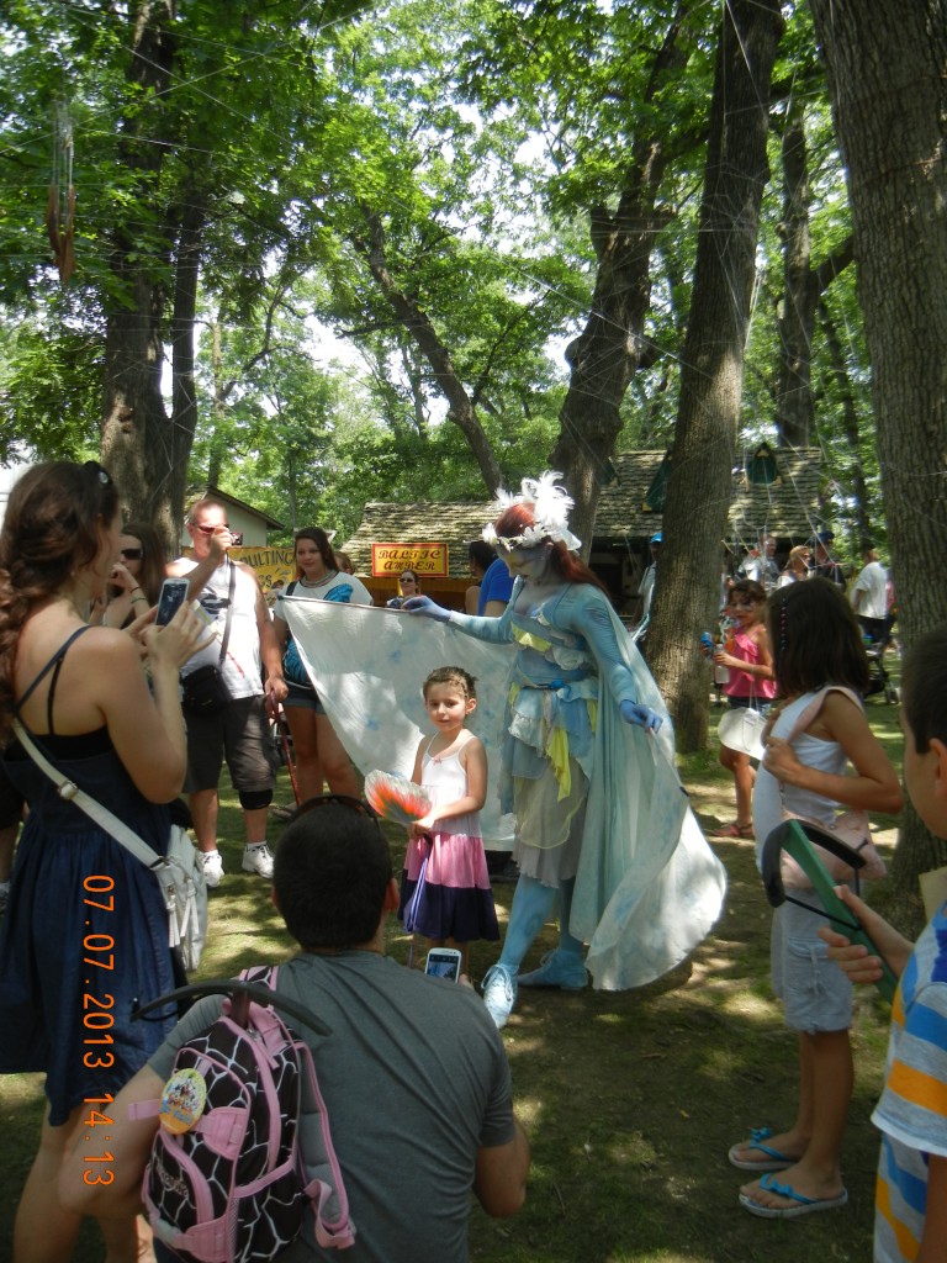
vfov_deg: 60.0
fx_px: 1094
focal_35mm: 30
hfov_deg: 46.8
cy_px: 632
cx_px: 474
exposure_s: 1/253
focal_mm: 5.4
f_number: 3.5
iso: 160
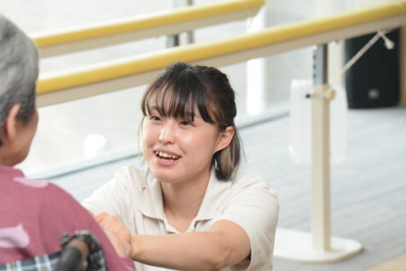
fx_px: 1692
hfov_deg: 13.7
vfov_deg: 9.1
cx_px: 155
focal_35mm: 150
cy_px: 168
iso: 1250
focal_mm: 120
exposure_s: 1/125
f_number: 5
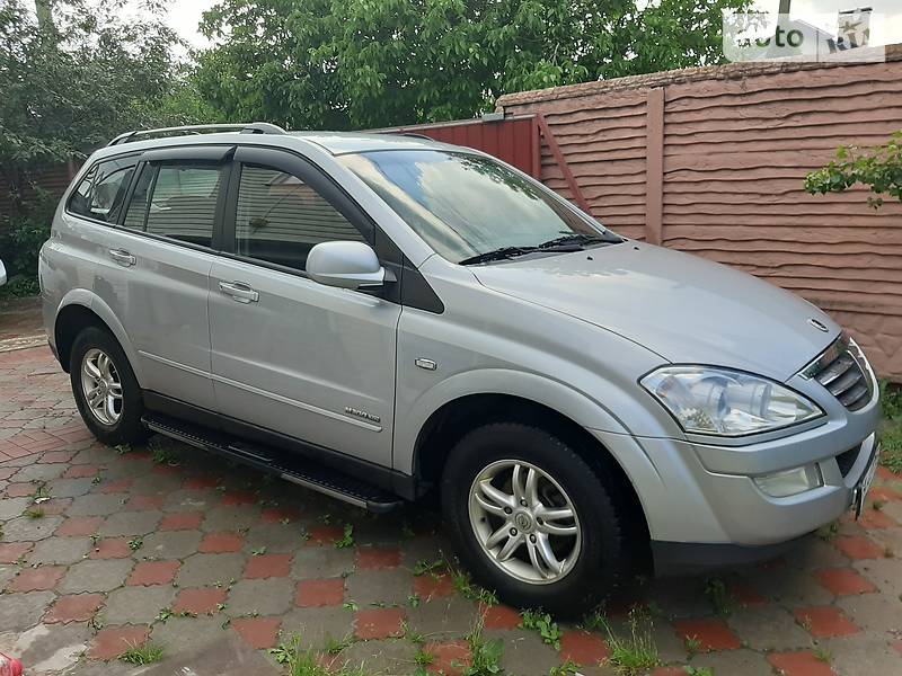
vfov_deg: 53.1
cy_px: 338
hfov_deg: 67.3
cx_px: 451
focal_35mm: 26
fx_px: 677
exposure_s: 1/307
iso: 40
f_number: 1.7
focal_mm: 3.9
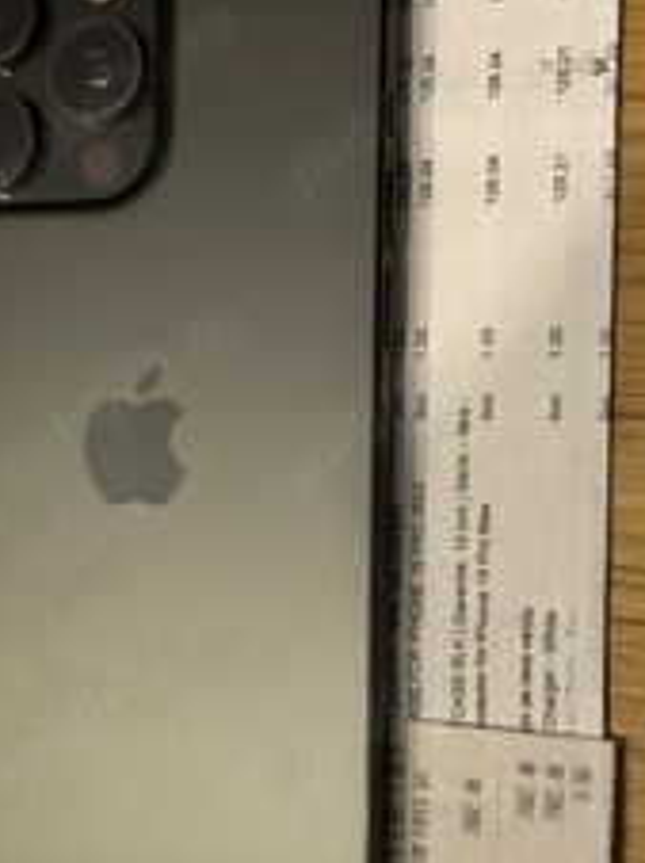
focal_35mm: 85
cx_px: 191
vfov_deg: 23.0
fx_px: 2116
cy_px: 443
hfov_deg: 17.3
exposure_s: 1/33
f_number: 1.78
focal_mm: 6.76
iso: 200
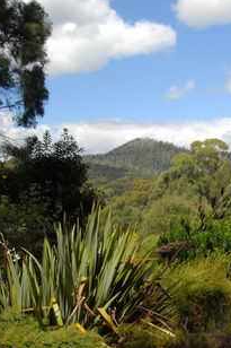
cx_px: 237
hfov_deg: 23.5
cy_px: 175
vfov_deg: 36.3
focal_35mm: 55
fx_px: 530
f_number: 5.6
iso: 500
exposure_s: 1/1600
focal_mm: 24
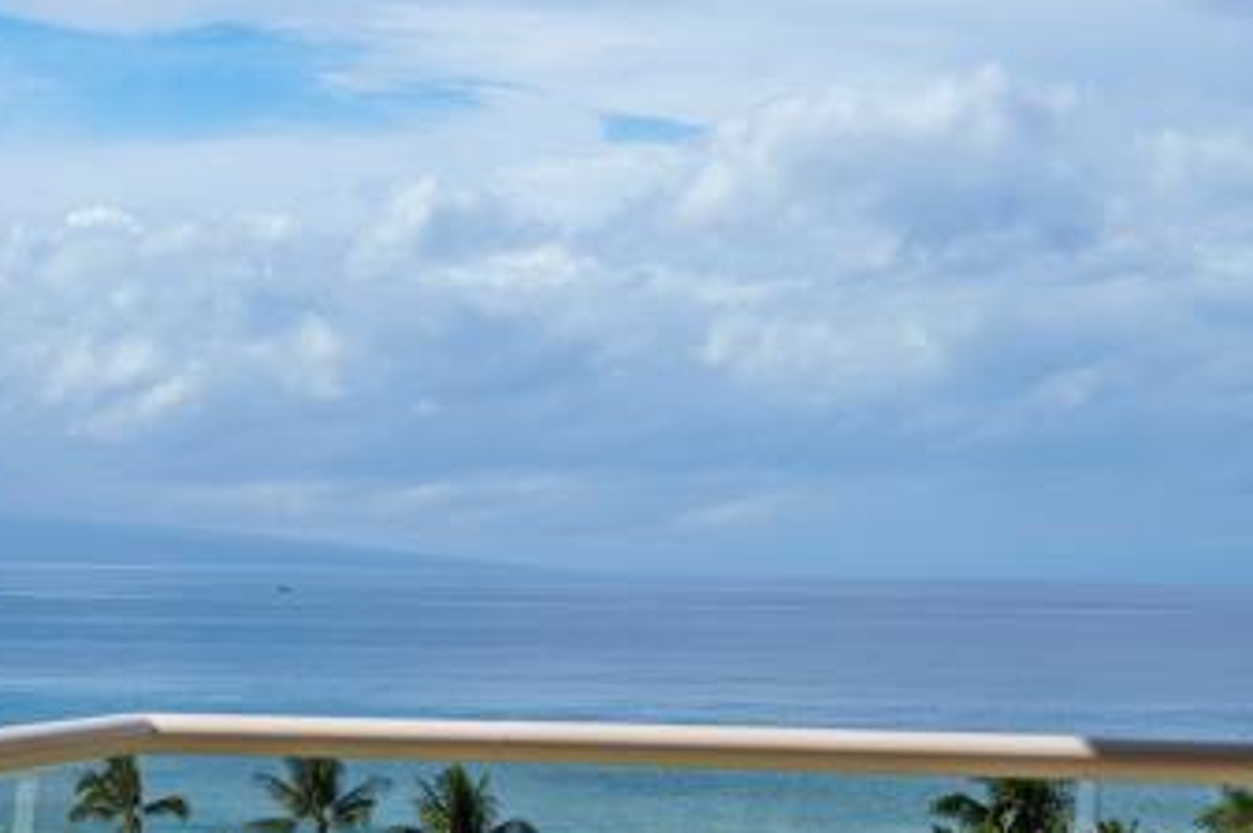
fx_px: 3095
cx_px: 361
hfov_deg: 22.7
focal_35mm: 89
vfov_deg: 15.3
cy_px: 405
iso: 100
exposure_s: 1/640
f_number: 8
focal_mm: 35
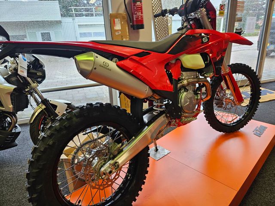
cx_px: 138
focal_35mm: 23
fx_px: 183
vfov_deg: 58.9
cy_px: 103
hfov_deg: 73.9
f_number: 1.8
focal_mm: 5.4
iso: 125
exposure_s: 1/100
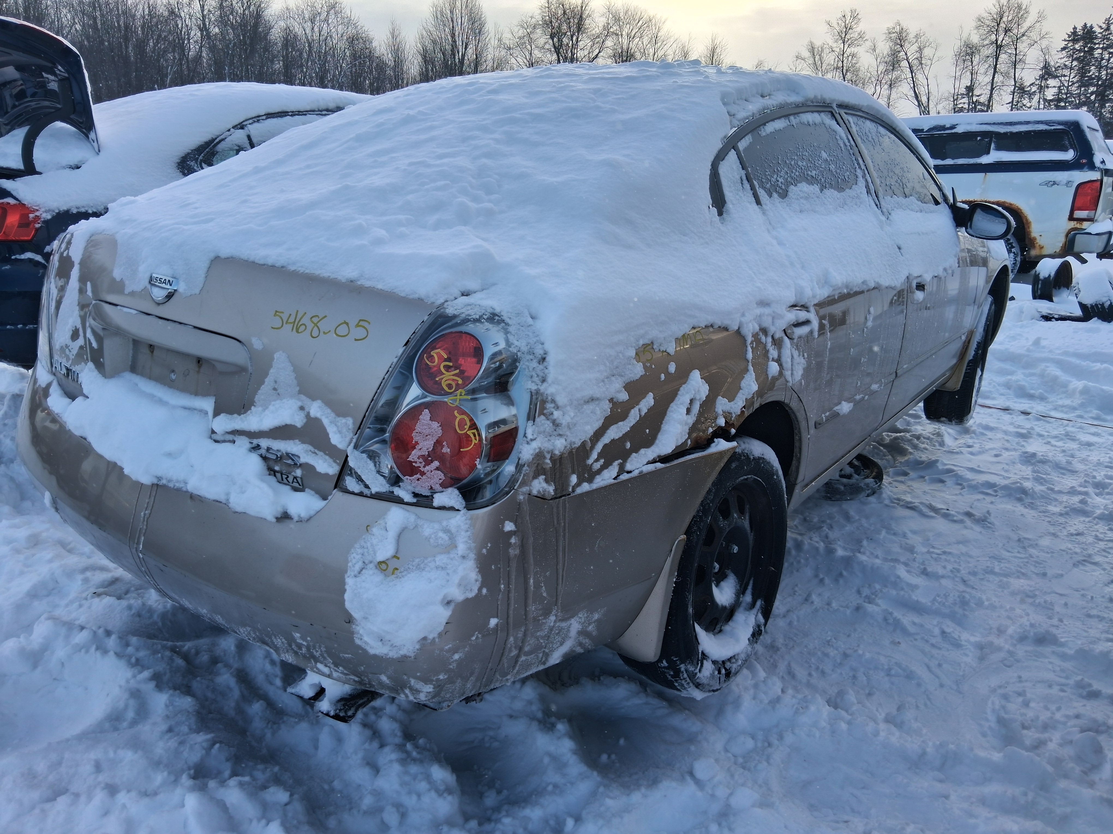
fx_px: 836
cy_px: 417
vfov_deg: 53.1
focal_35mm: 26
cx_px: 556
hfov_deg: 67.3
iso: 25
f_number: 1.8
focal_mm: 3.98
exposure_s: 1/465
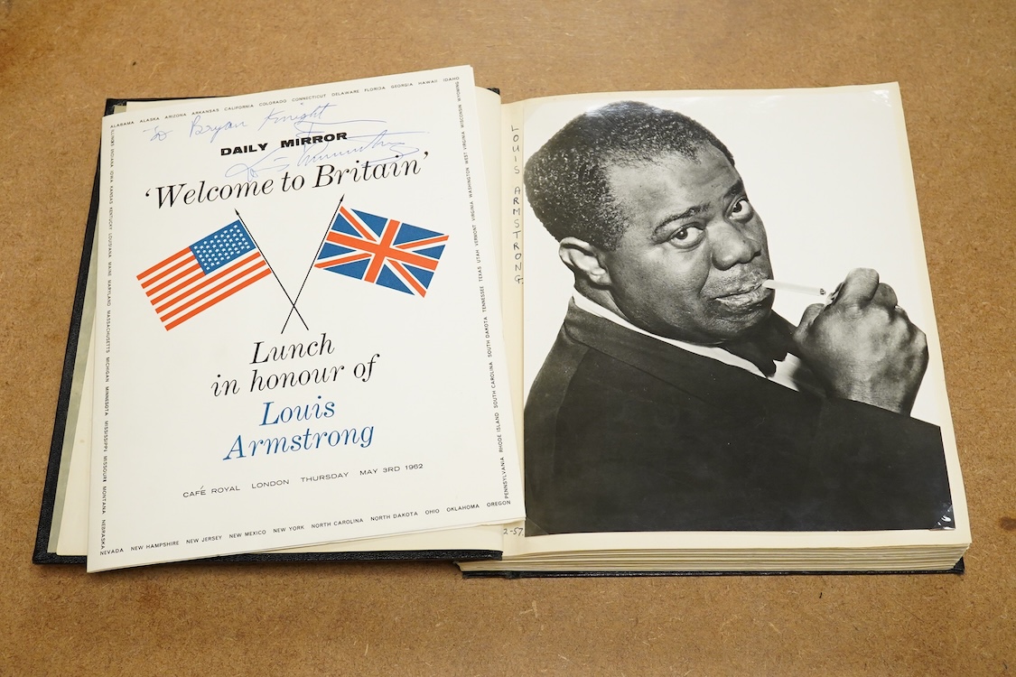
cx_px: 508
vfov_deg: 29.9
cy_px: 338
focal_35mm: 45
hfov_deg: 43.6
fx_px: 1270
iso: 2500
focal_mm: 30
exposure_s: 1/200
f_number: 10
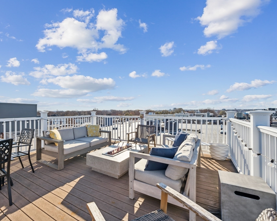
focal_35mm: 16
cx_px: 109
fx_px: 131
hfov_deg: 91.8
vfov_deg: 80.4
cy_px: 111
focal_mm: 14
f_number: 8
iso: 100
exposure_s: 1/400
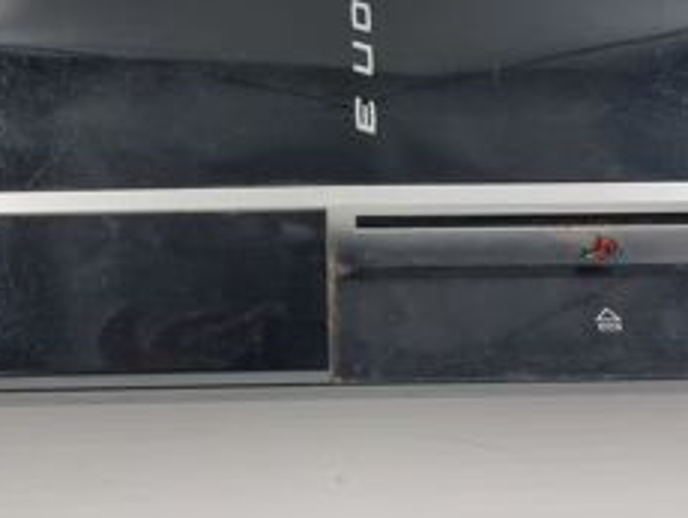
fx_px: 995
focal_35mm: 50
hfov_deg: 38.1
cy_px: 60
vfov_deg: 28.1
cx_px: 317
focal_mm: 6.7
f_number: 1.8
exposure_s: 1/120
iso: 50
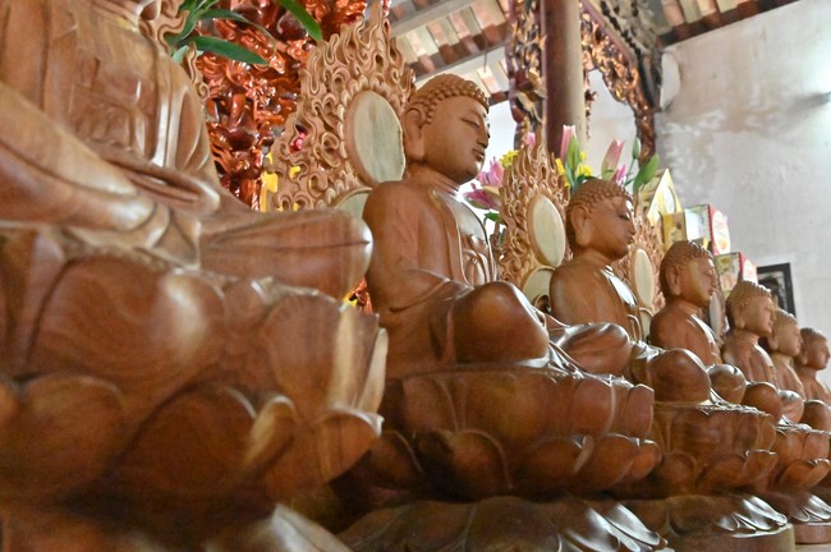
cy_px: 276
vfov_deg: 42.2
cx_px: 416
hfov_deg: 60.3
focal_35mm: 31
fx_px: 715
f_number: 10
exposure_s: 1/60
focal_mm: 31
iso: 36000
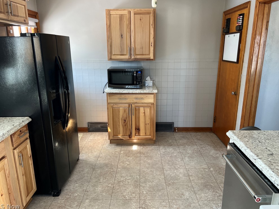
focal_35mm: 27
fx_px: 218
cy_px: 103
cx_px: 135
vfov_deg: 51.4
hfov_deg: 65.3
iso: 125
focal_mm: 5.7
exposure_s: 1/101
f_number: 1.5
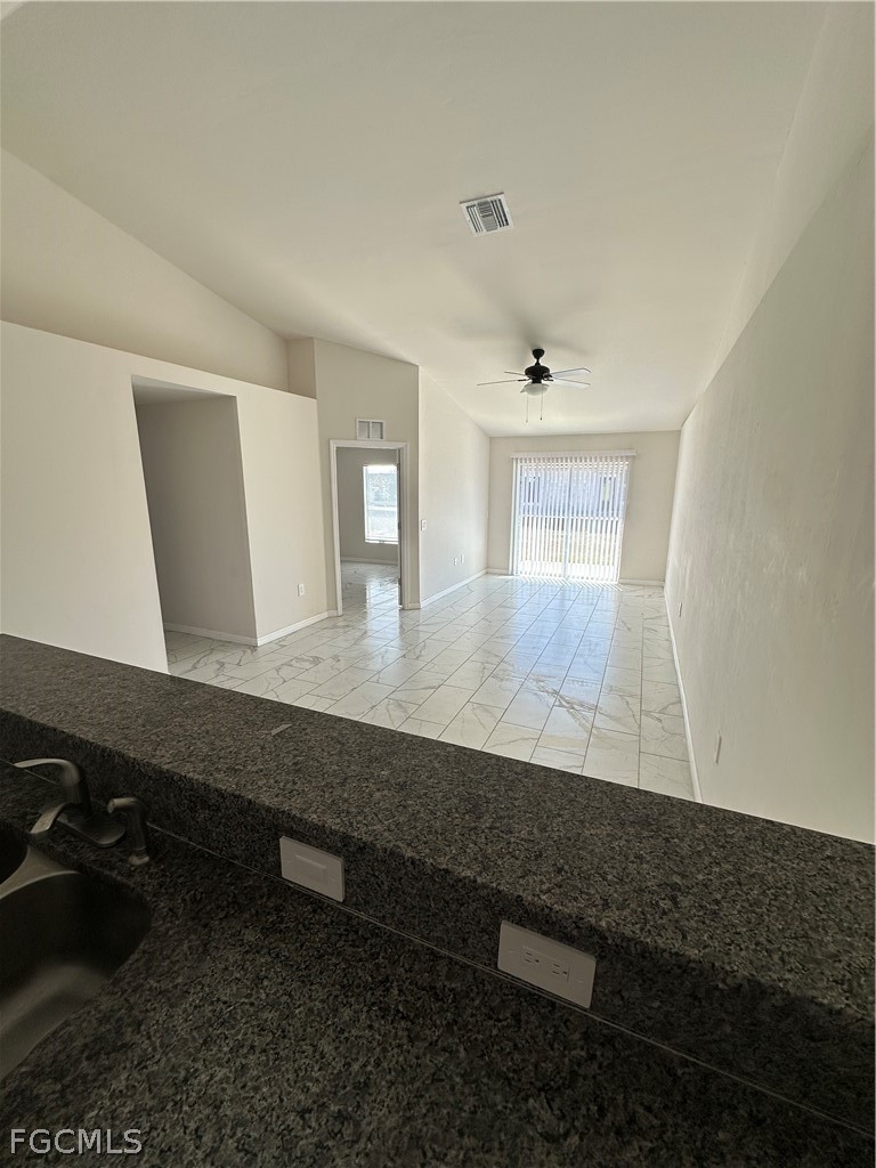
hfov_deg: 85.7
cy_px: 584
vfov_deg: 102.1
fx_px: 472
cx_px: 438
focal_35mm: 14
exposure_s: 1/152
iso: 40
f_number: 2.2
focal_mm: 2.22
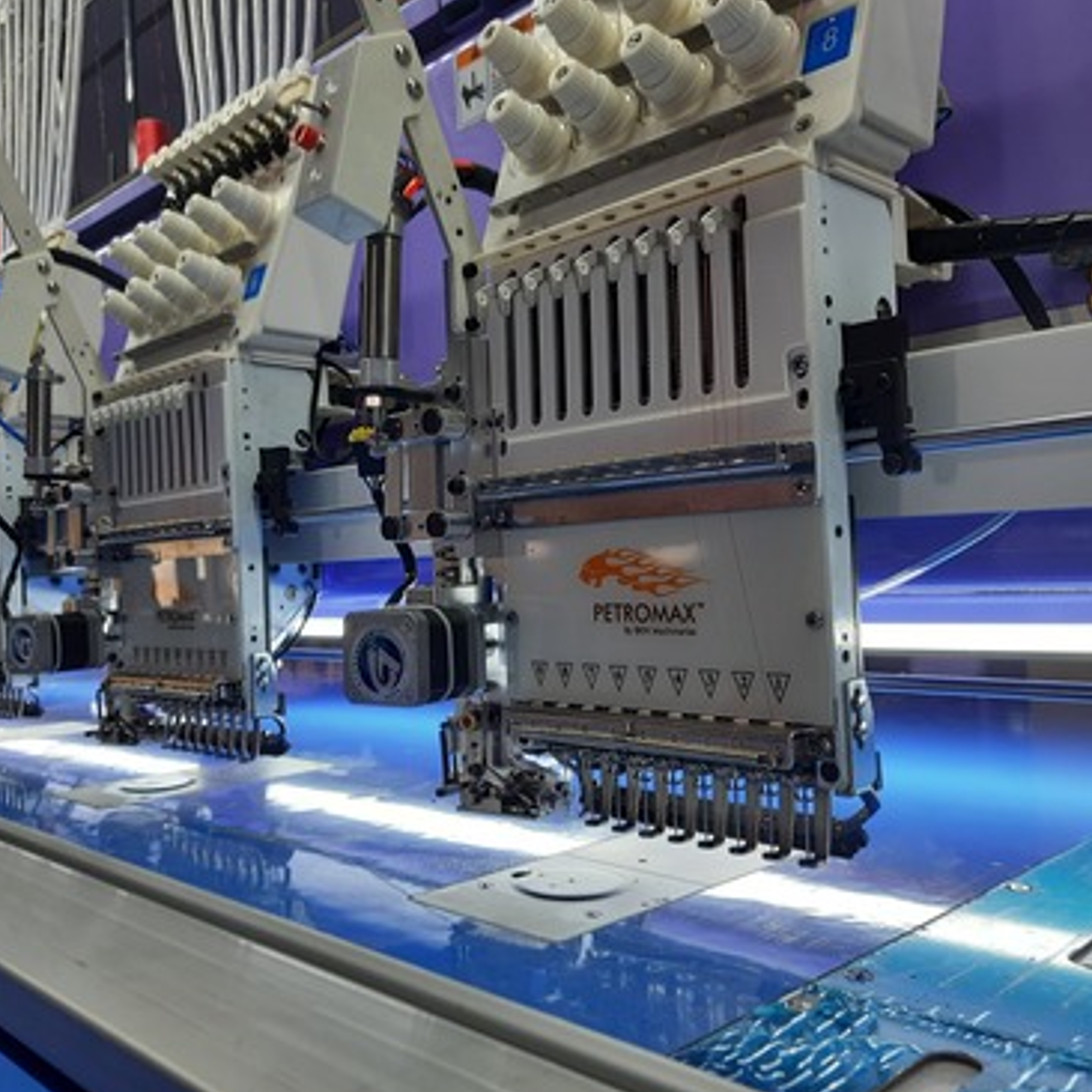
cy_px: 550
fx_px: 1035
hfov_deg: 55.2
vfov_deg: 55.6
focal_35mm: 29
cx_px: 430
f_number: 1.8
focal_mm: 5.23
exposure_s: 1/50
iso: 64
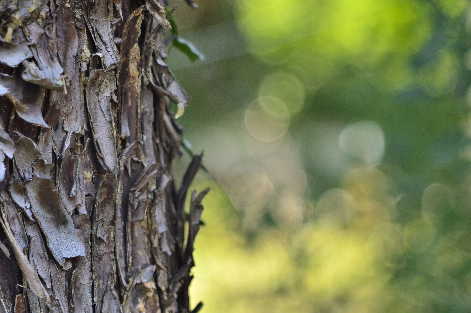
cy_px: 156
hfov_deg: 11.4
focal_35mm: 180
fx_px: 2353
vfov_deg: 7.6
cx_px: 236
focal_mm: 180
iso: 1600
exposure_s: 1/500
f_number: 5.6
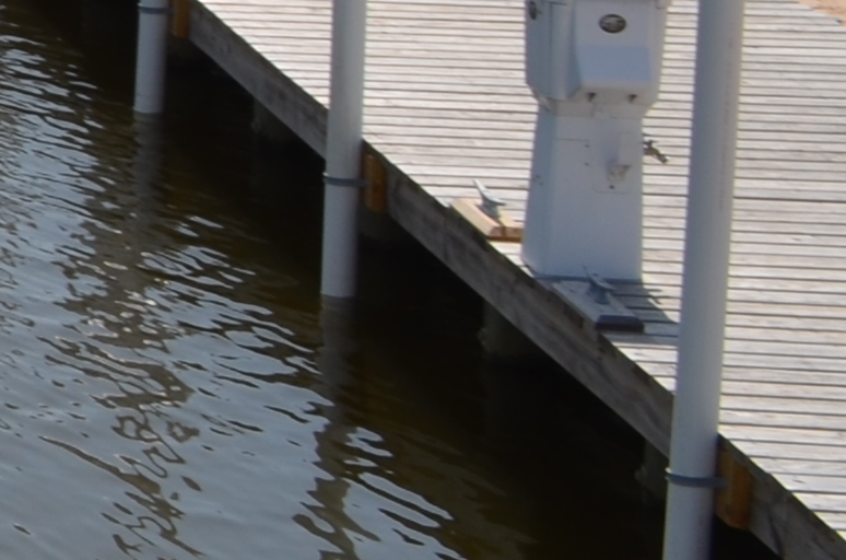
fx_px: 4032
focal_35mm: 172
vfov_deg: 7.5
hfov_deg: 9.3
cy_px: -724
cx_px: -1771
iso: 100
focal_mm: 18
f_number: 10
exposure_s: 1/200
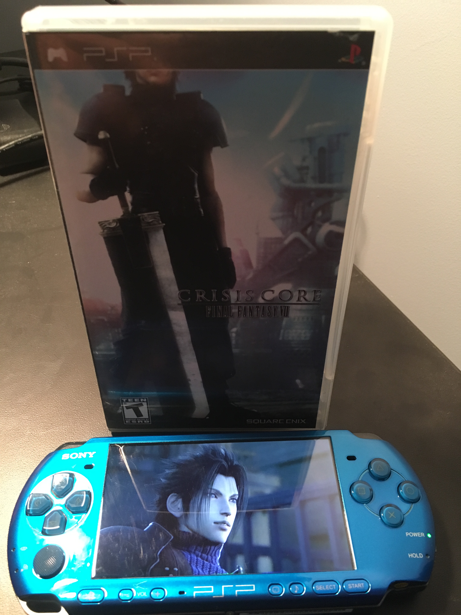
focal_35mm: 29
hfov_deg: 48.2
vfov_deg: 61.7
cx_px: 230
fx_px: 515
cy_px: 308
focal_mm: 4.15
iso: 200
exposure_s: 1/24
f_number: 2.2
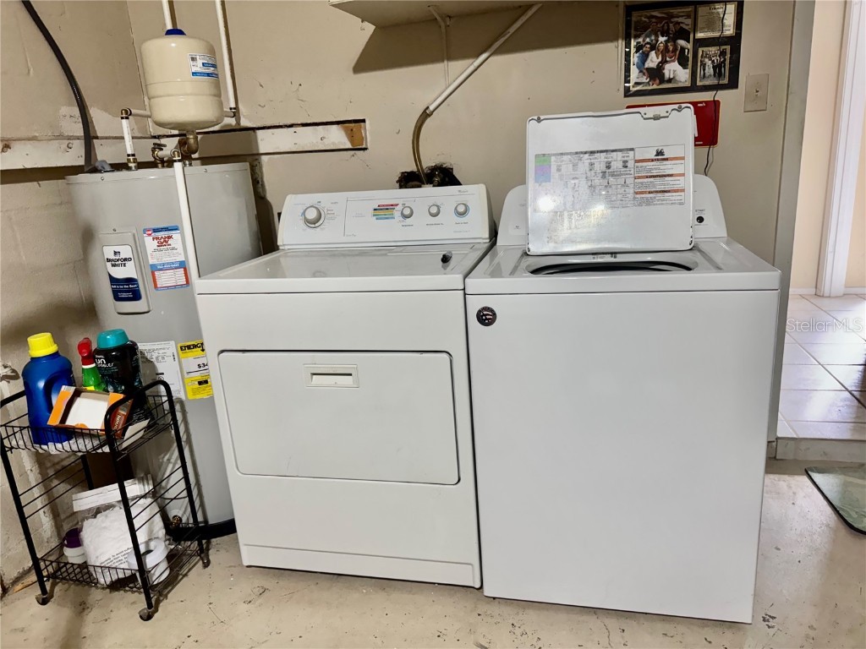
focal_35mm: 24
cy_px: 324
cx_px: 433
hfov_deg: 71.6
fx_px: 600
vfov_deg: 56.8
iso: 200
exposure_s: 1/120
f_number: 1.78
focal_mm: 6.76
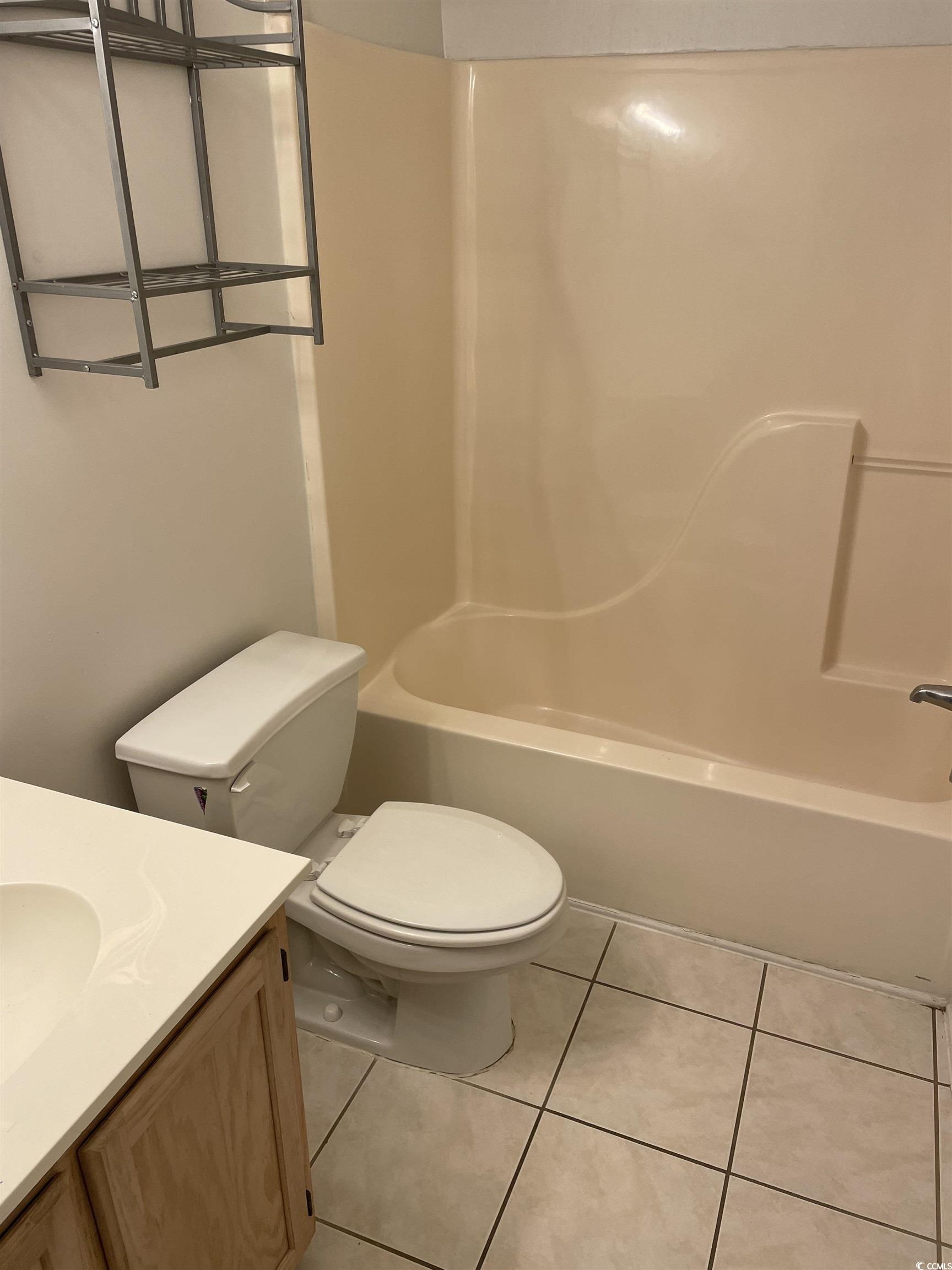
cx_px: 476
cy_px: 635
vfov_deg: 67.3
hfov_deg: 53.1
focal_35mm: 26
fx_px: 953
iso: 64
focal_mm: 4.2
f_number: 1.6
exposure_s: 1/120
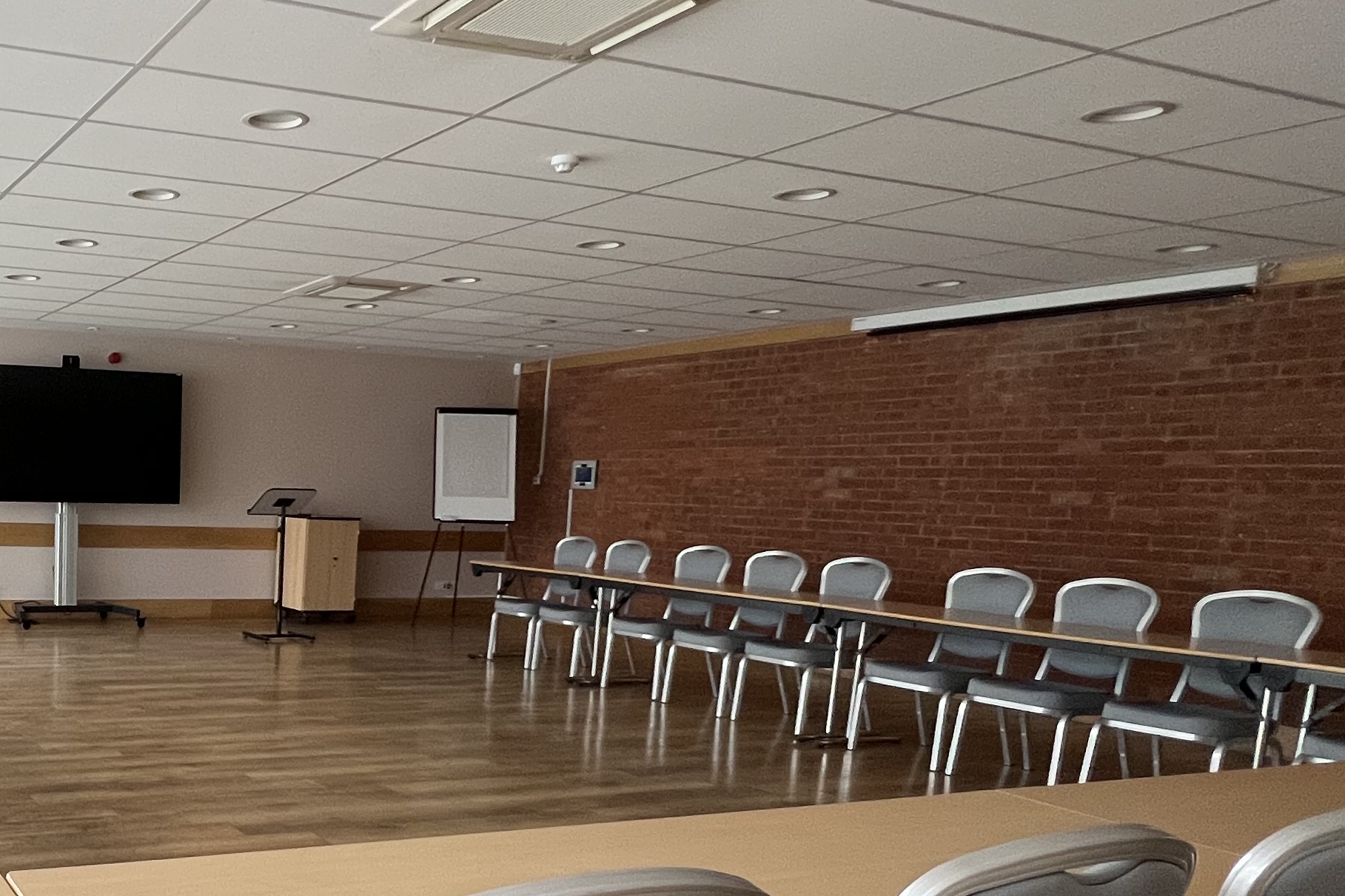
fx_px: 1121
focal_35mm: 30
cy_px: 677
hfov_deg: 54.3
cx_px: 144
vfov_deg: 42.2
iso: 320
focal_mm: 1.57
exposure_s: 1/60
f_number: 1.8
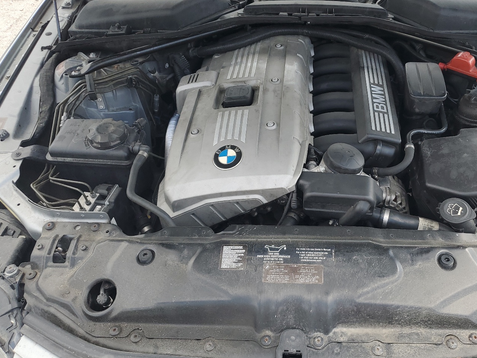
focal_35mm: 33
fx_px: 455
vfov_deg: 42.9
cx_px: 298
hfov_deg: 54.7
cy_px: 167
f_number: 1.5
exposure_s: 1/455
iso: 50
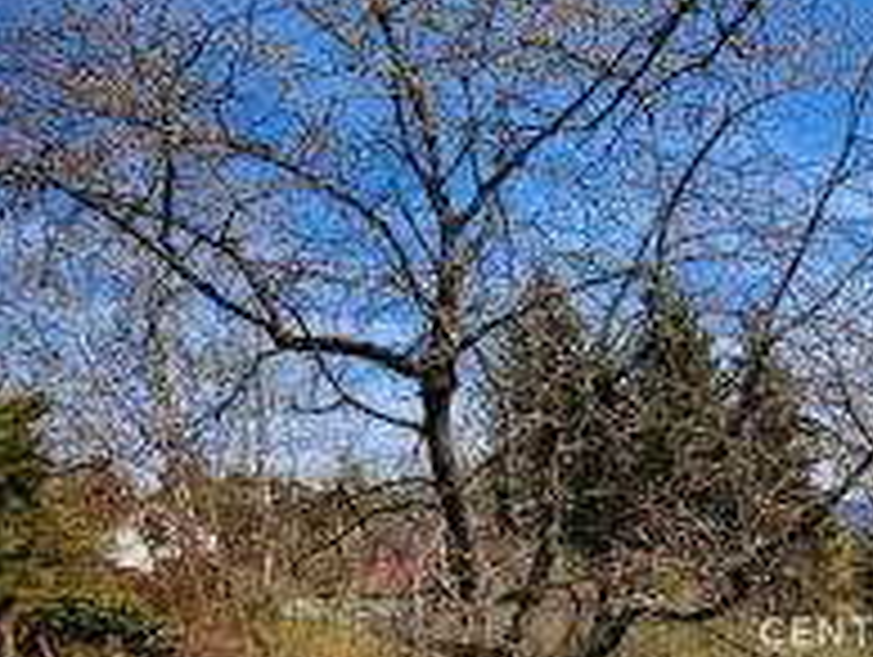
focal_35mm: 35
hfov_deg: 44.1
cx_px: 891
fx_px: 884
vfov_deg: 36.8
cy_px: 648
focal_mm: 1.82
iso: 50
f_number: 2
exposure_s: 1/950
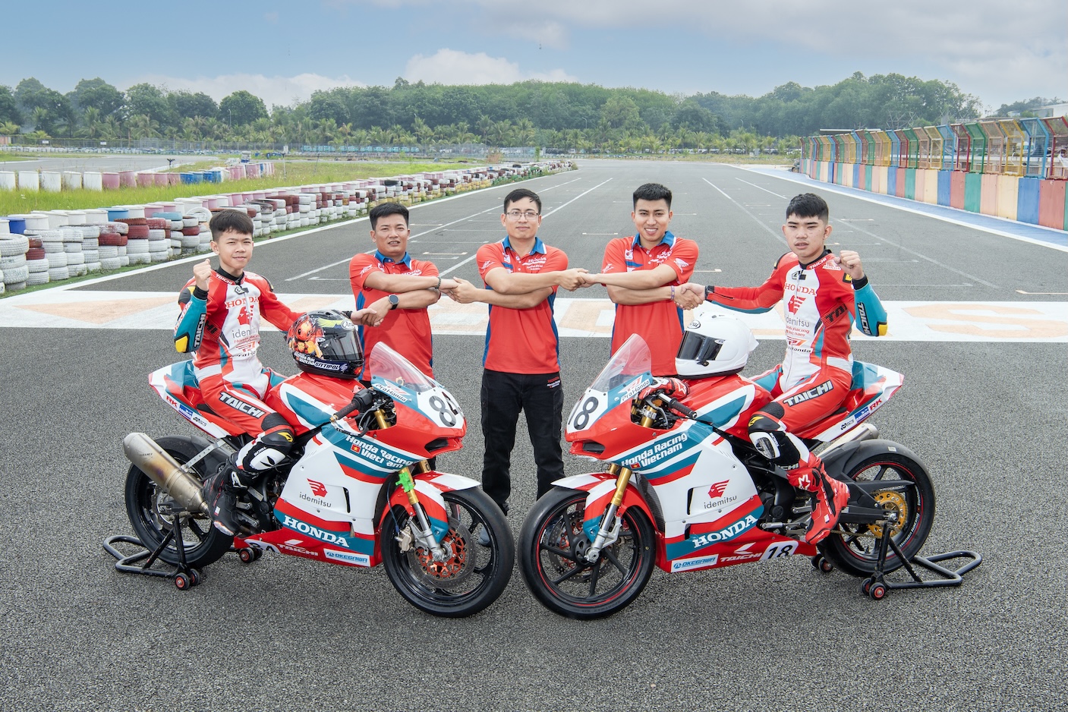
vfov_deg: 29.9
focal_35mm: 45
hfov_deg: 43.6
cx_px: 534
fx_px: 1335
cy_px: 356
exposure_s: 1/200
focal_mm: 45
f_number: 10
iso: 320
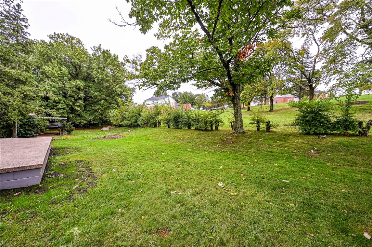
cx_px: 186
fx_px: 145
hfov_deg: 104.3
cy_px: 124
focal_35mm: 14
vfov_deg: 81.1
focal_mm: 14
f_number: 8
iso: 400
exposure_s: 1/100
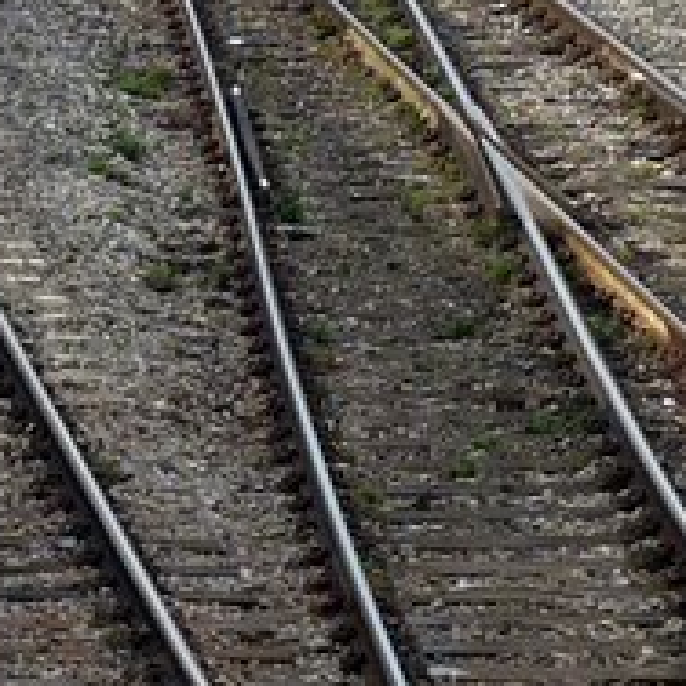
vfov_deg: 4.3
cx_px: -259
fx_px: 9103
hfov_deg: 4.3
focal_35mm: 406
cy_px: 51
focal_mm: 11.9
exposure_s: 1/200
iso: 80
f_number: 4.1
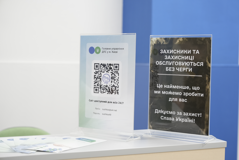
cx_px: 120
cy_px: 80
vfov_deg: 19.5
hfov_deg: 28.8
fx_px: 465
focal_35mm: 70
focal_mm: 70
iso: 1000
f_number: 4
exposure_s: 1/100
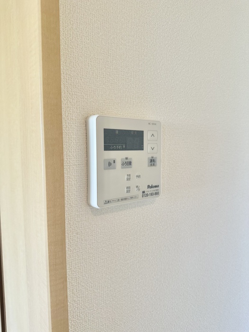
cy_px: 166
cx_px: 124
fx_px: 230
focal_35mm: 24
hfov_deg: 56.8
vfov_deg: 71.6
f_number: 1.78
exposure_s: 1/120
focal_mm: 6.86
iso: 160
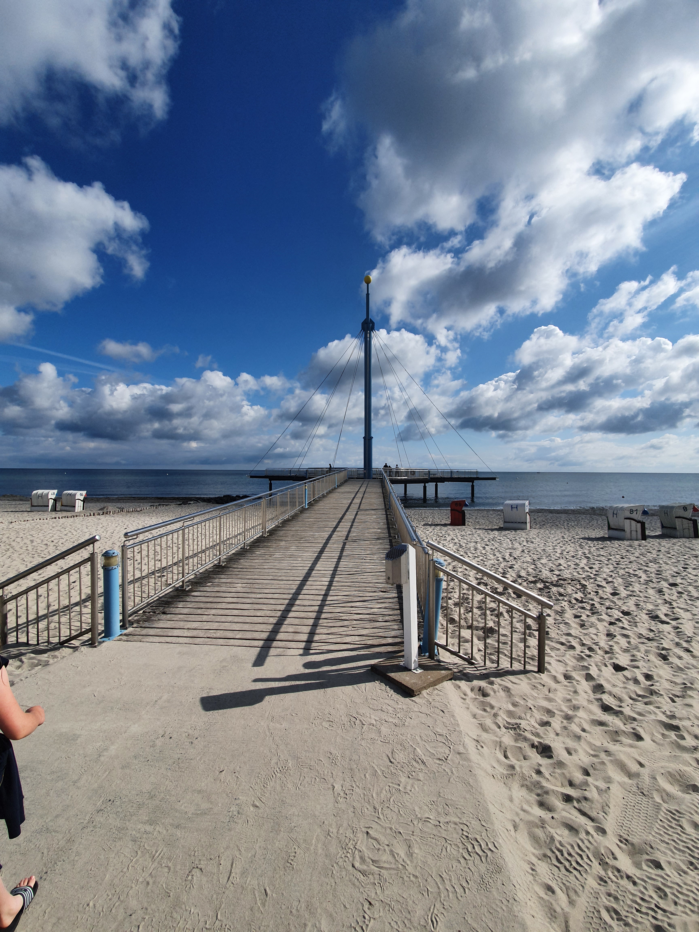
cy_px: 466
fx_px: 350
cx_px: 350
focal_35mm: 13
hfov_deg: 89.9
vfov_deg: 106.2
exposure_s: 1/2256
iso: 50
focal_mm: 1.8
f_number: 2.2
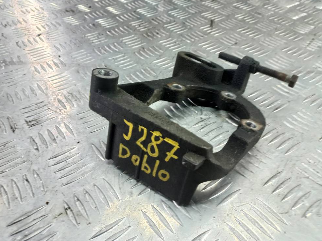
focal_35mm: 26
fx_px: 242
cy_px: 116
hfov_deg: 67.3
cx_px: 160
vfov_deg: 53.0
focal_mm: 4.6
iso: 80
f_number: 1.8
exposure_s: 1/50
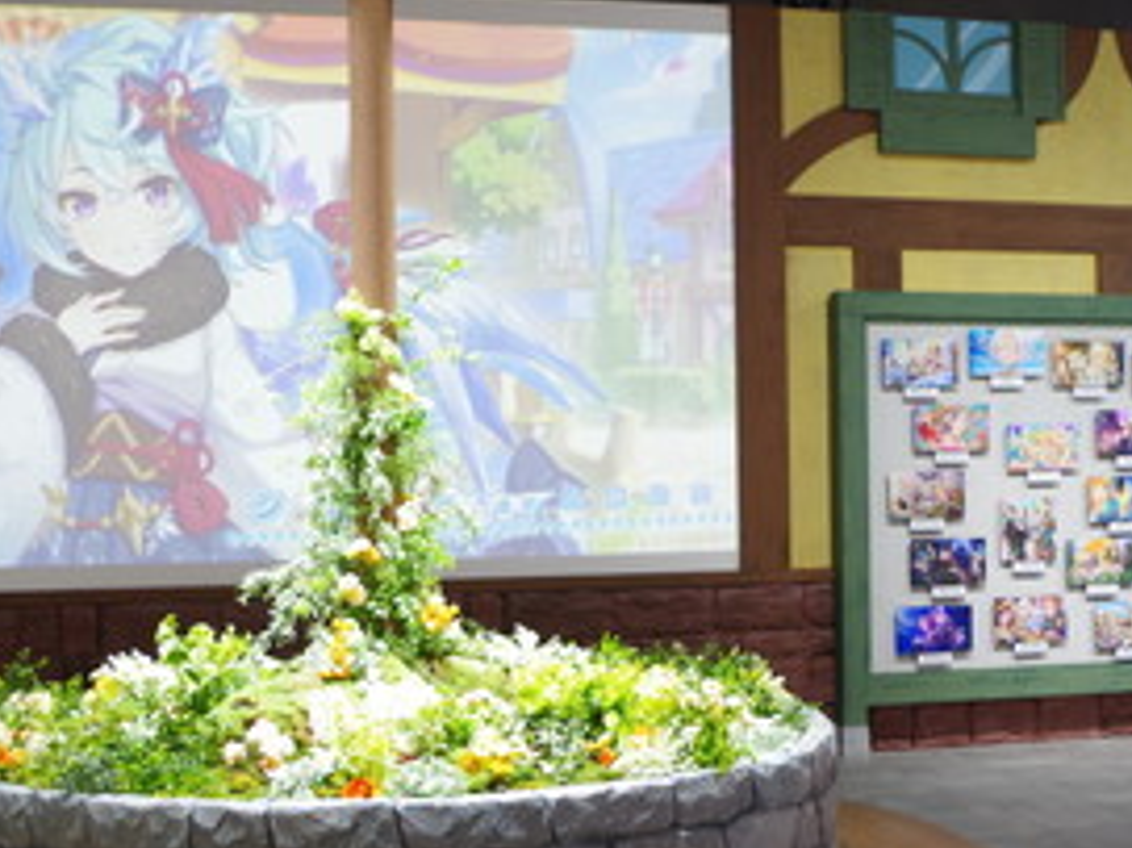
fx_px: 1602
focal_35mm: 49
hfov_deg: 38.9
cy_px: 533
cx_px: 568
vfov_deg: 29.5
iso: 400
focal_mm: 18
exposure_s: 1/50
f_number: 3.5
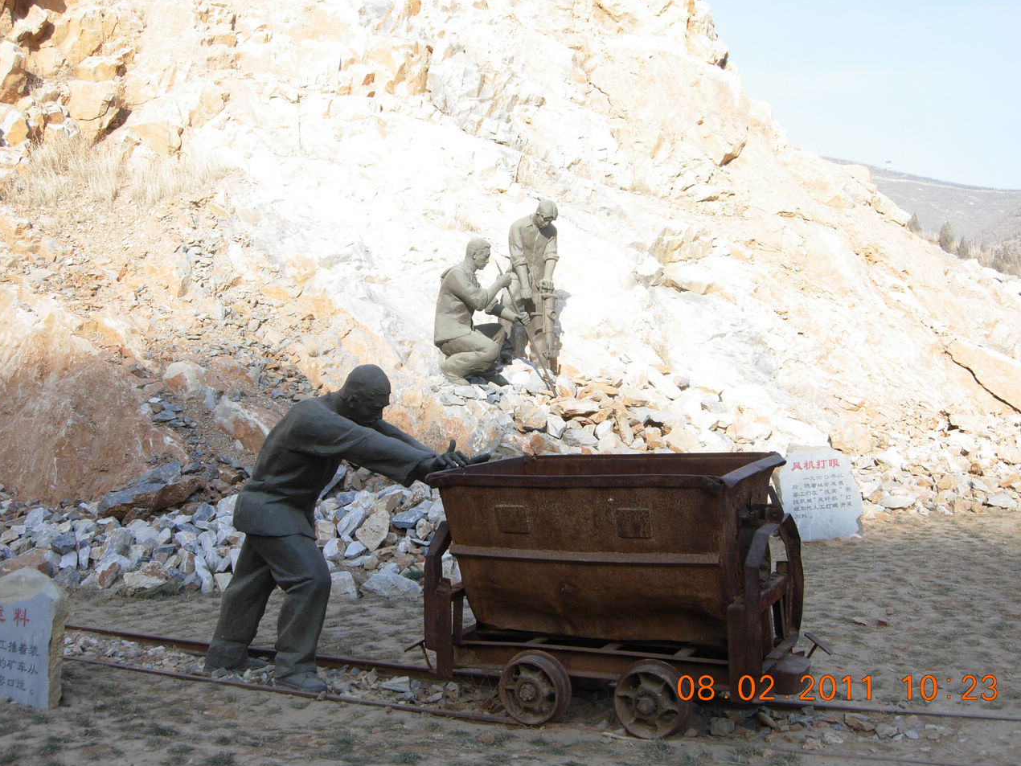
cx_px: 517
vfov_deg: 38.7
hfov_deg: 50.1
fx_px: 1092
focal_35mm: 37
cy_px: 377
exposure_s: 1/197
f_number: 4.3
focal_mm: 7.5
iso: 50
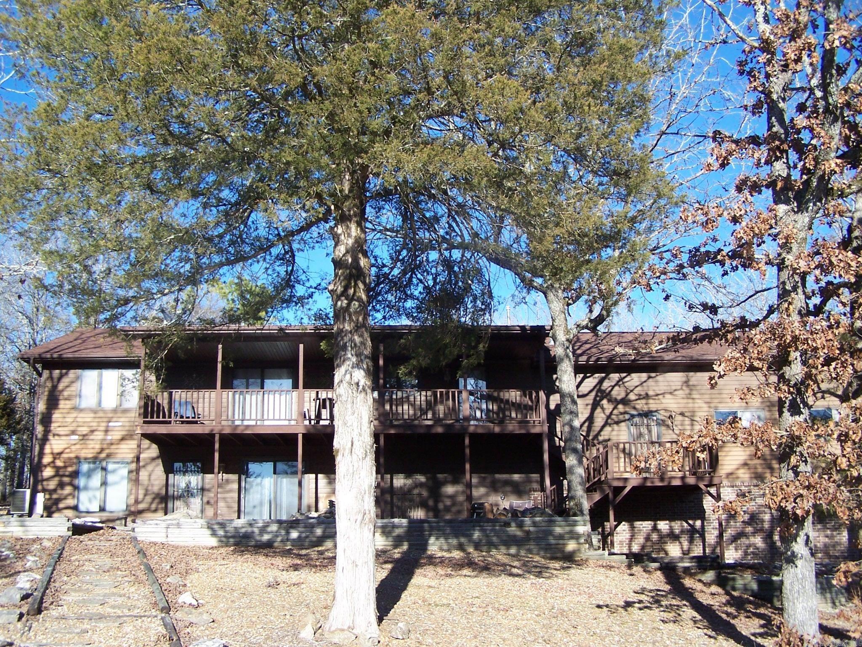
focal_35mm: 38
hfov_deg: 49.0
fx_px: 946
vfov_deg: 37.7
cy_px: 324
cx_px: 431
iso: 80
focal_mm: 6.3
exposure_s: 1/750
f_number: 2.8
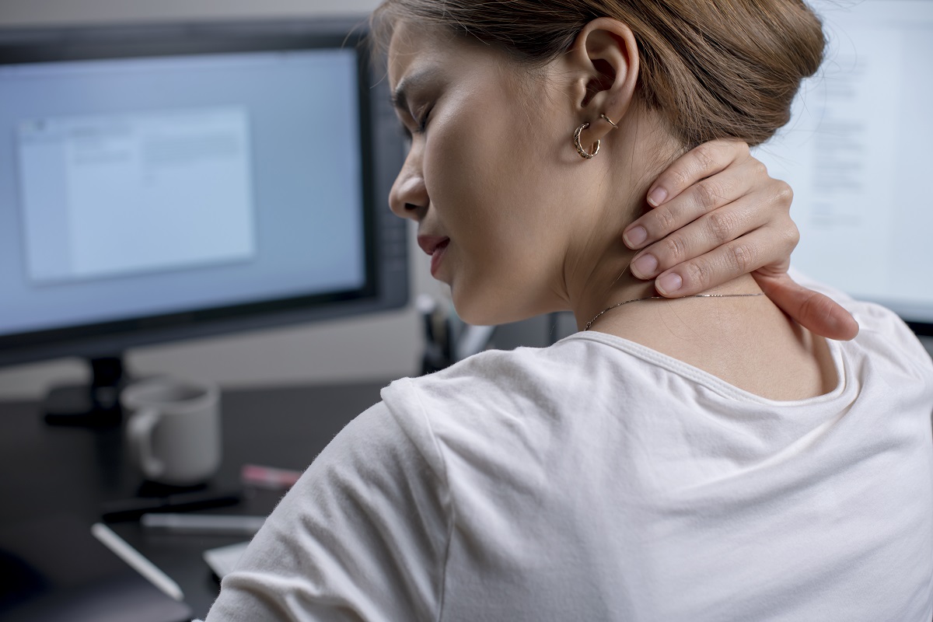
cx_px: 466
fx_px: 1296
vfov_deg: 27.0
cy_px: 311
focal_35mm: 50
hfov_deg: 39.6
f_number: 4
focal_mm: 50
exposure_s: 1/80
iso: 200
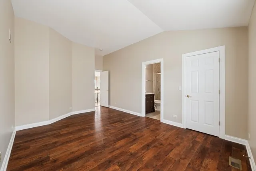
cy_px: 86
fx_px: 100
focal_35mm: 14
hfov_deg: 104.2
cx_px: 128
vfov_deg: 81.2
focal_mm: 14
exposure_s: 1/4
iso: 200
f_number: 8
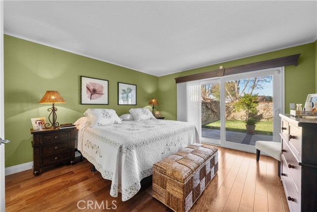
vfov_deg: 85.5
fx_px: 114
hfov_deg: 108.3
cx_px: 158
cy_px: 106
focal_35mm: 13
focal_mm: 13
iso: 250
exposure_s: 1.6
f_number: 9
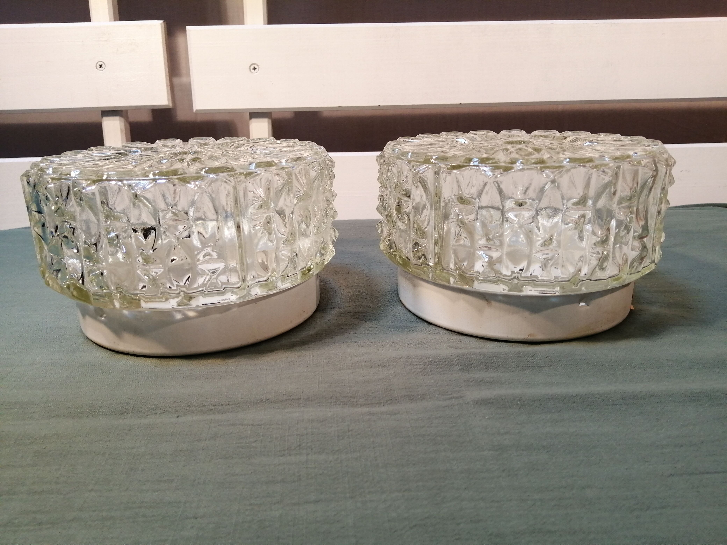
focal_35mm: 26
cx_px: 364
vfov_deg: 53.1
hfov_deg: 67.3
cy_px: 272
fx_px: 546
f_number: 1.8
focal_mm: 3.46
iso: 80
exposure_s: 1/50
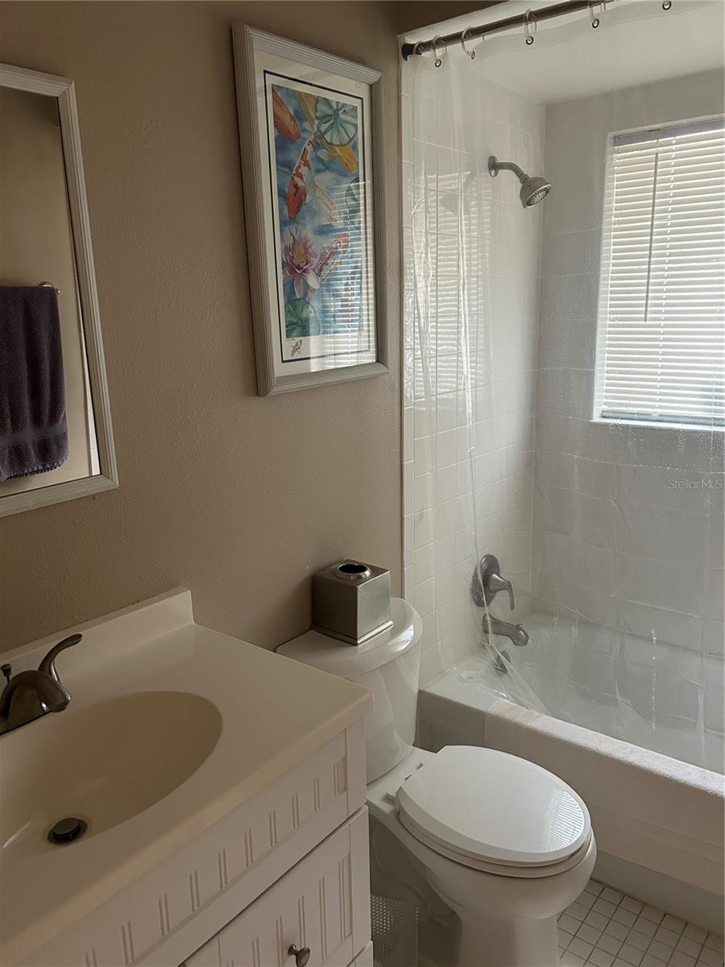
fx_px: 726
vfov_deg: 67.3
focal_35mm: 26
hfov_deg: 53.1
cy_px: 484
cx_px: 362
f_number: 1.5
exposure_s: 1/60
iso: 320
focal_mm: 5.7
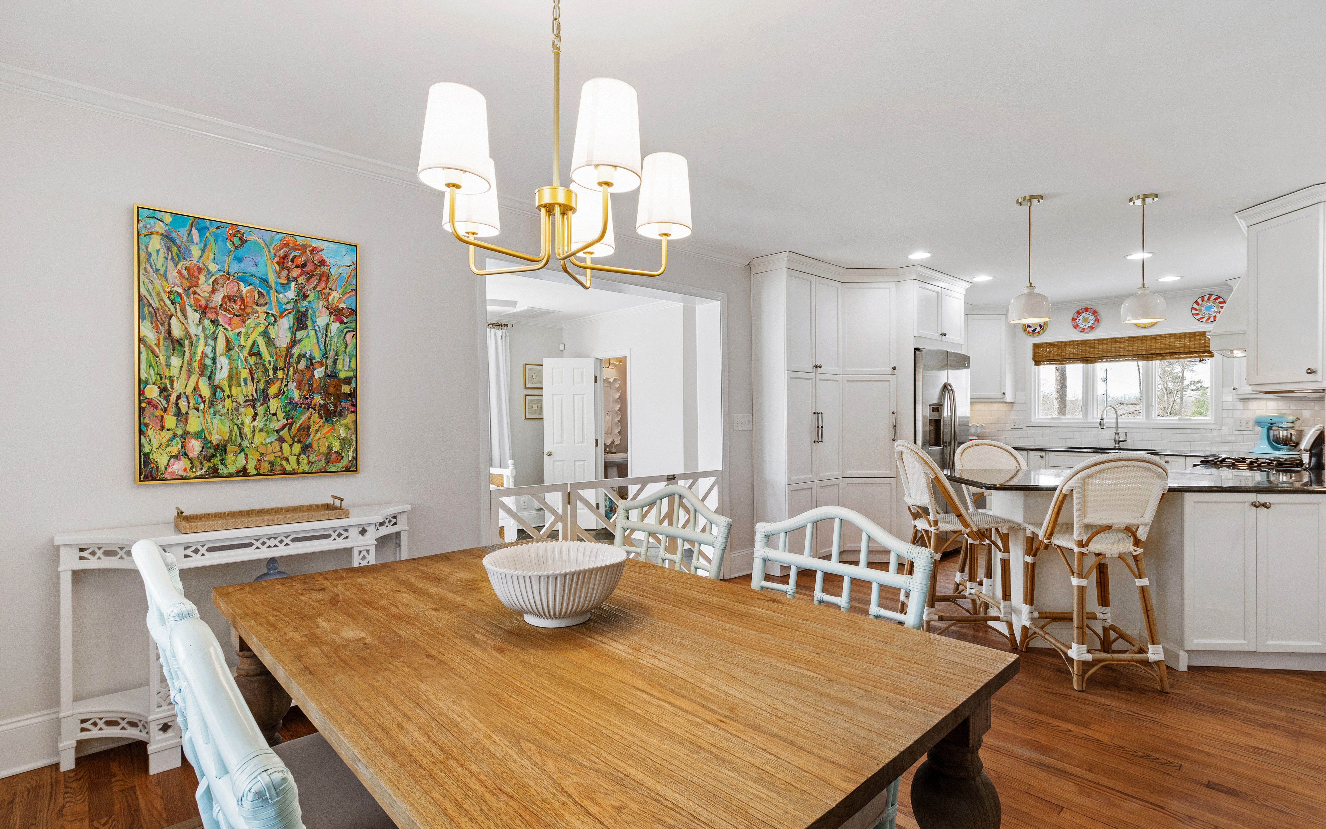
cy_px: 405
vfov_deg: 71.2
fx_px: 578
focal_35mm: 16
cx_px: 681
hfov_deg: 97.8
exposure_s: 1/6
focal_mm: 10
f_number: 8
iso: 100
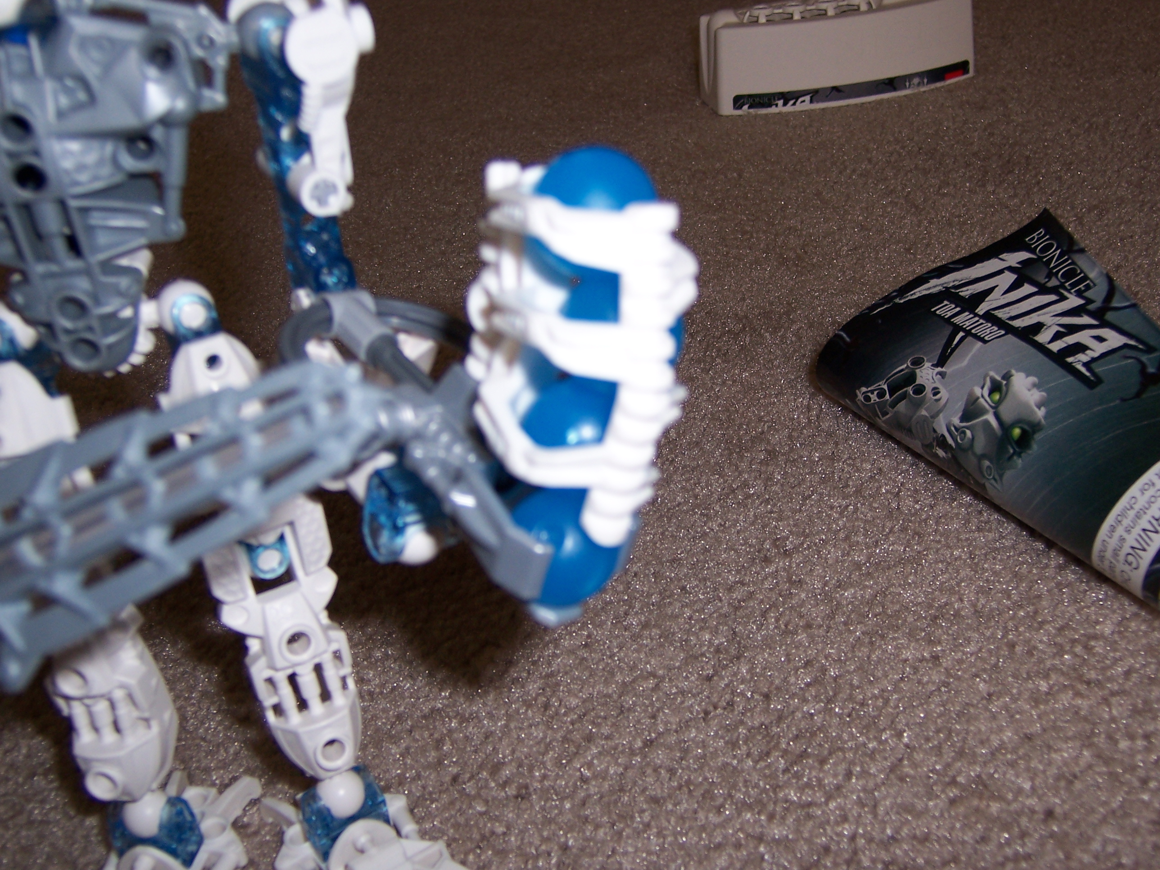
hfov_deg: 46.8
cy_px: 435
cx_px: 580
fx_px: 1340
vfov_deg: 36.0
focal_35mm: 40
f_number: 3.4
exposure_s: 1/60
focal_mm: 6.7
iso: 80
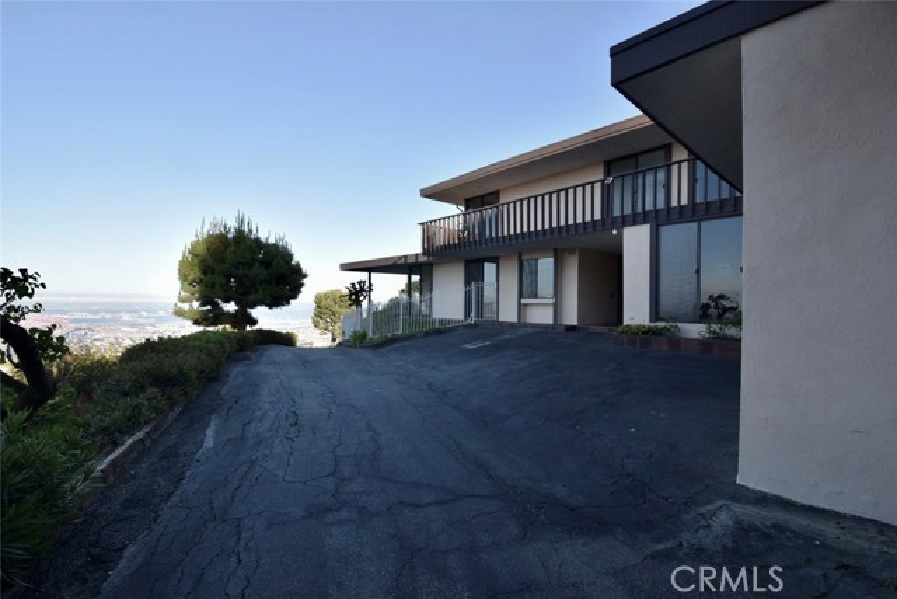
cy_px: 300
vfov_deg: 77.4
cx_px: 448
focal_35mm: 15
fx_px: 374
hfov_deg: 100.4
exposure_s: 1/250
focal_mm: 10
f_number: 8
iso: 280
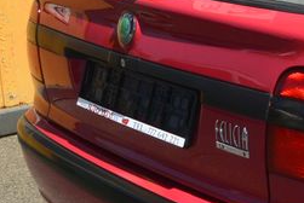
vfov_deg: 12.5
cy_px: 107
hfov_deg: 17.2
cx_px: 424
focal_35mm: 110
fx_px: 930
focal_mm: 10
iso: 160
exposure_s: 1/250
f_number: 9
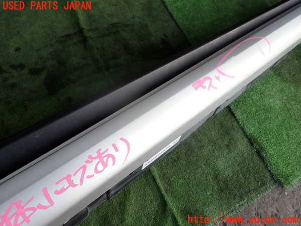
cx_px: 150
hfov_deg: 69.4
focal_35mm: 25
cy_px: 113
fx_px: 217
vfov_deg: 54.9
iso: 100
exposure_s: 1/160
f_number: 2.8
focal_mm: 4.5
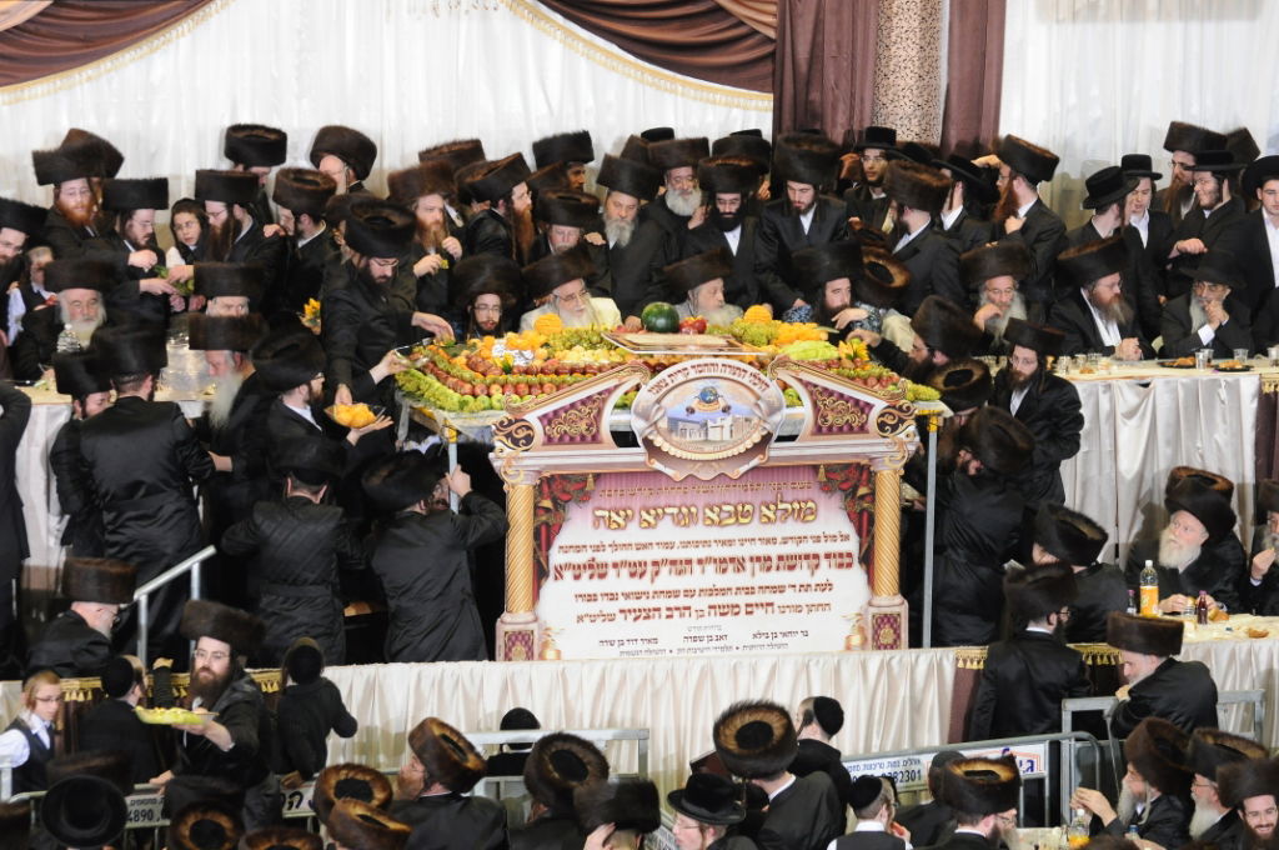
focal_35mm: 147
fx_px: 5216
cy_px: 425
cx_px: 640
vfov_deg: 9.3
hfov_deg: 14.0
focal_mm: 98
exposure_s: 1/80
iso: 1000
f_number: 5.6
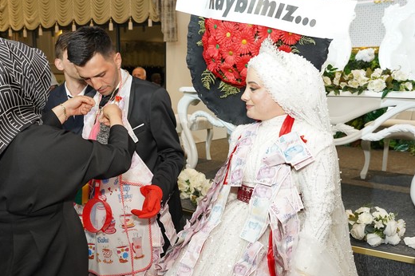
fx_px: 436
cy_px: 175
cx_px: 178
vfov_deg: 34.9
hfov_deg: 50.7
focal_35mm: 38
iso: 2000
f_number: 4.5
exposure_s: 1/160
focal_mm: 26.6
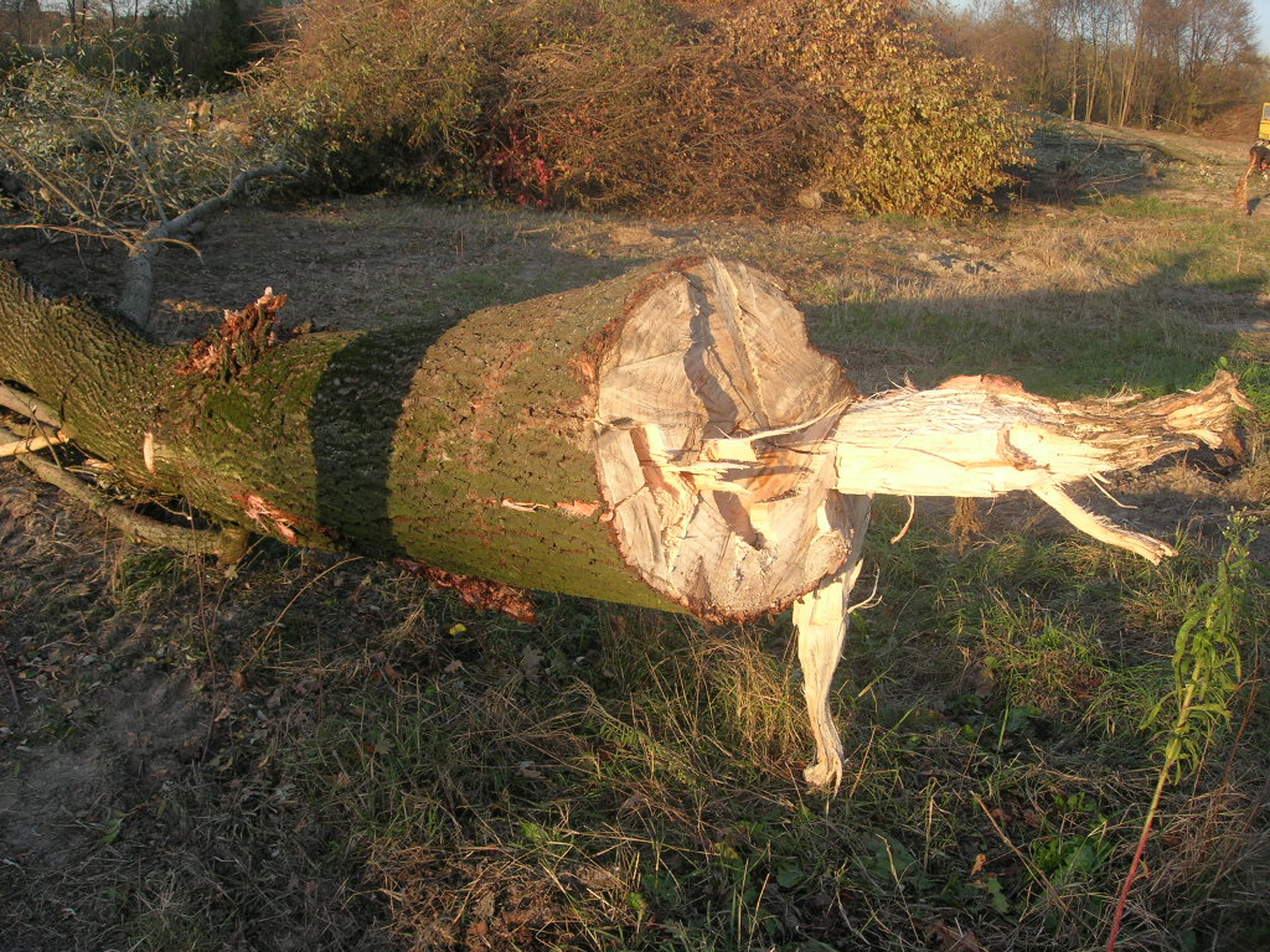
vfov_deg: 37.7
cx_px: 635
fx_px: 1394
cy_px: 476
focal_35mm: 38
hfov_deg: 49.0
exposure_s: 1/179
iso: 64
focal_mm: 7.8
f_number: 4.8
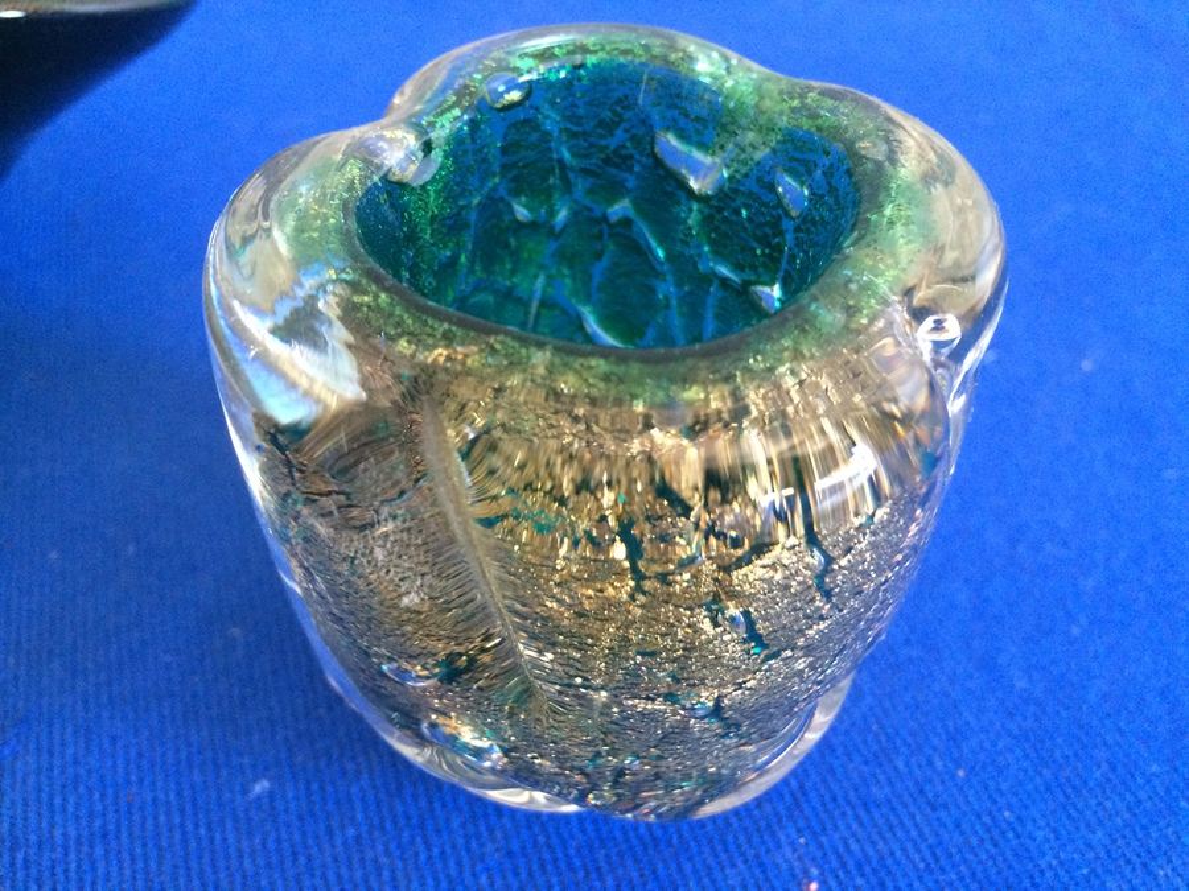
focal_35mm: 29
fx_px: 996
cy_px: 446
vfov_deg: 48.2
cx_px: 594
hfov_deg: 61.7
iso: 250
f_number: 2.2
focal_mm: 4.15
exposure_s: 1/30
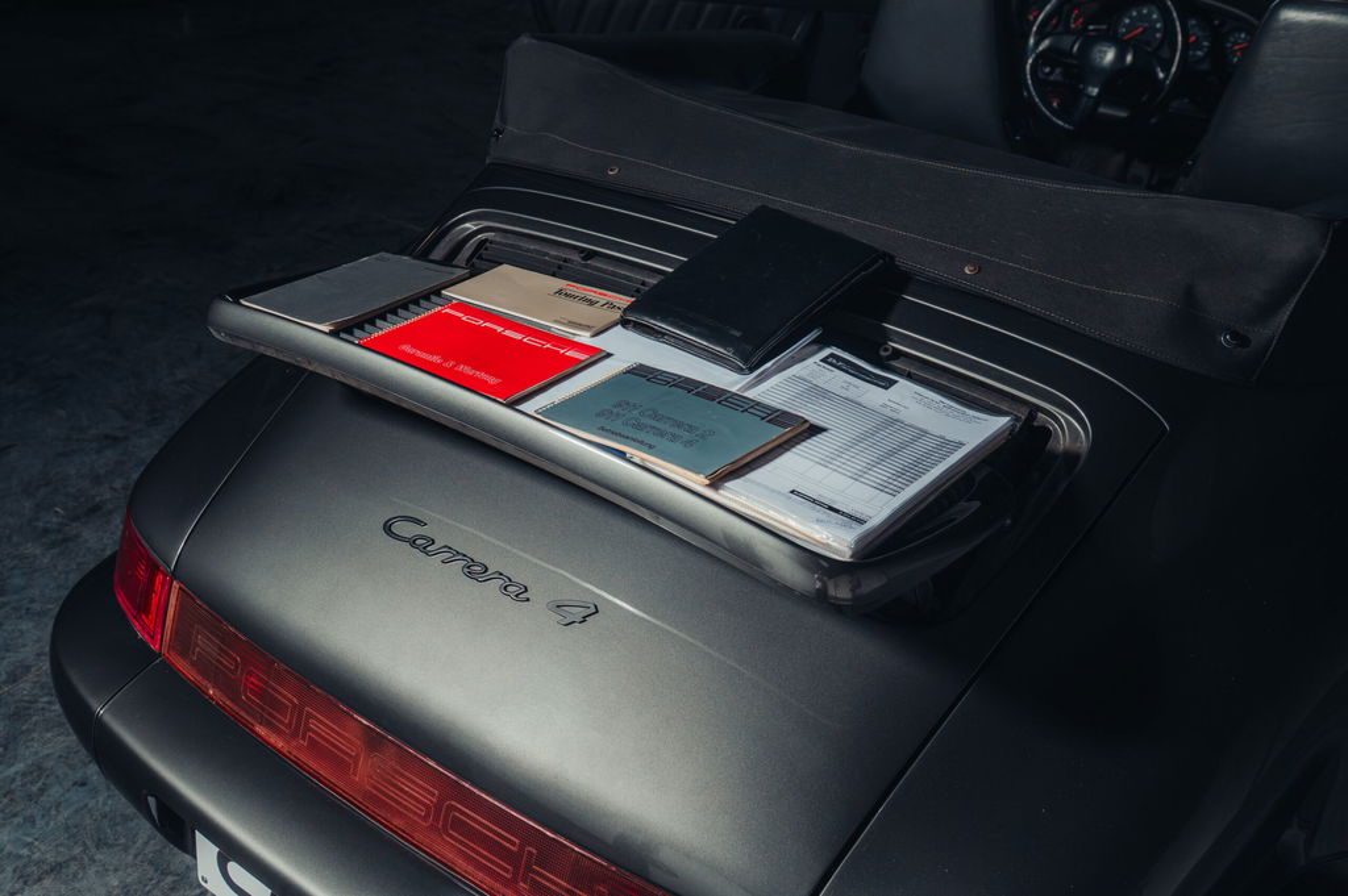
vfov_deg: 35.0
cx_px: 674
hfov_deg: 50.7
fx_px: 1422
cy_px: 448
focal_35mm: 38
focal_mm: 38
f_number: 7.1
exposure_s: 1/40
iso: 800
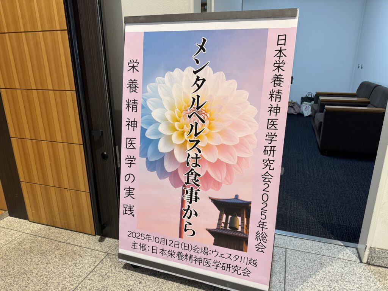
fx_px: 269
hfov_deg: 71.6
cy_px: 146
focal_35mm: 24
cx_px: 194
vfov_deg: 56.8
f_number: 1.78
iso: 200
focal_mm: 6.76
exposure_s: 1/118
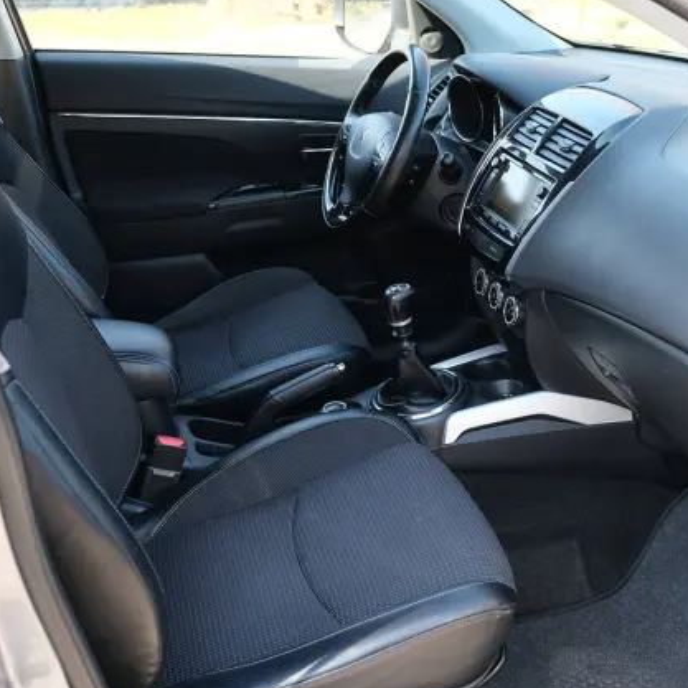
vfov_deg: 39.2
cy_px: 346
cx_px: 417
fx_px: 967
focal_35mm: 43
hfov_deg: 39.0
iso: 320
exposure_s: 1/80
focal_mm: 22.3
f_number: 3.6
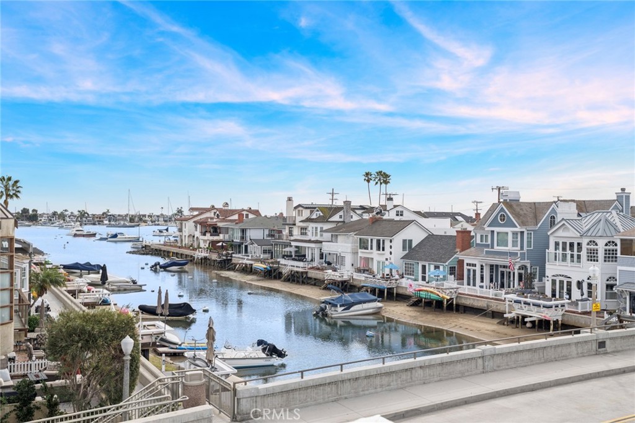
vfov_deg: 37.8
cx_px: 318
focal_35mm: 35
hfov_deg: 54.4
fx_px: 617
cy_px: 212
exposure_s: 1/250
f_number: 9
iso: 100
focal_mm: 35
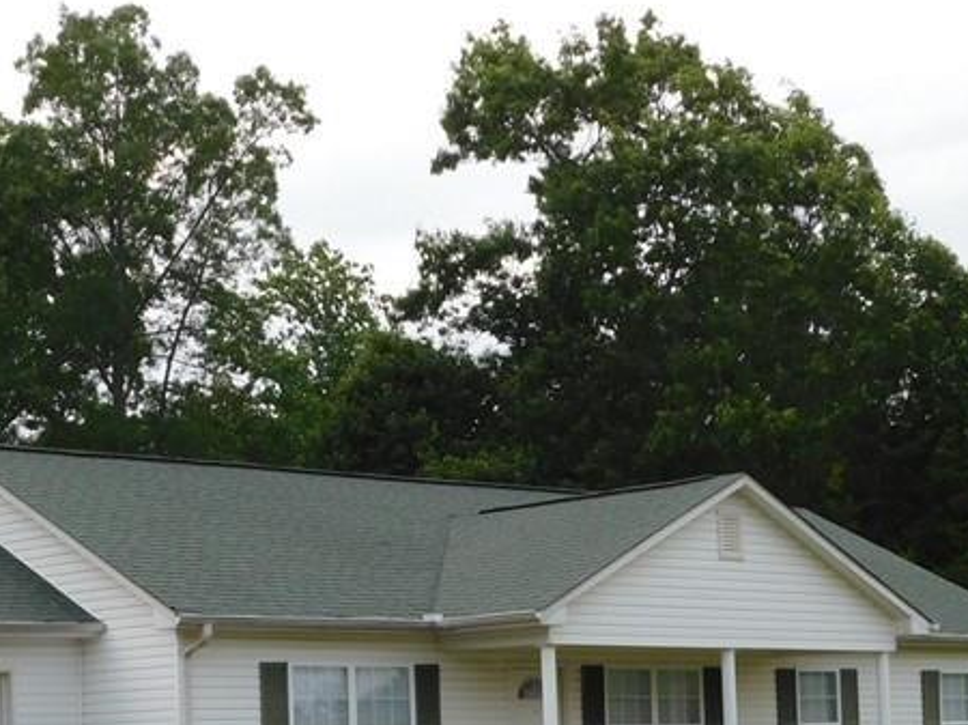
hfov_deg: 23.8
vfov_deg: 17.8
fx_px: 2292
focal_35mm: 82
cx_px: 374
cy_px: 572
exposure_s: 1/640
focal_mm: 6.3
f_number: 3.5
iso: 125
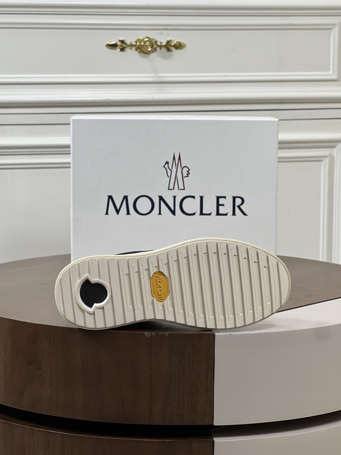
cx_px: 179
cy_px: 241
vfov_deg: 23.6
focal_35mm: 83
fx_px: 1090
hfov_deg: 17.8
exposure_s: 1/100
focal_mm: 9
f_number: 2.8
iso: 125
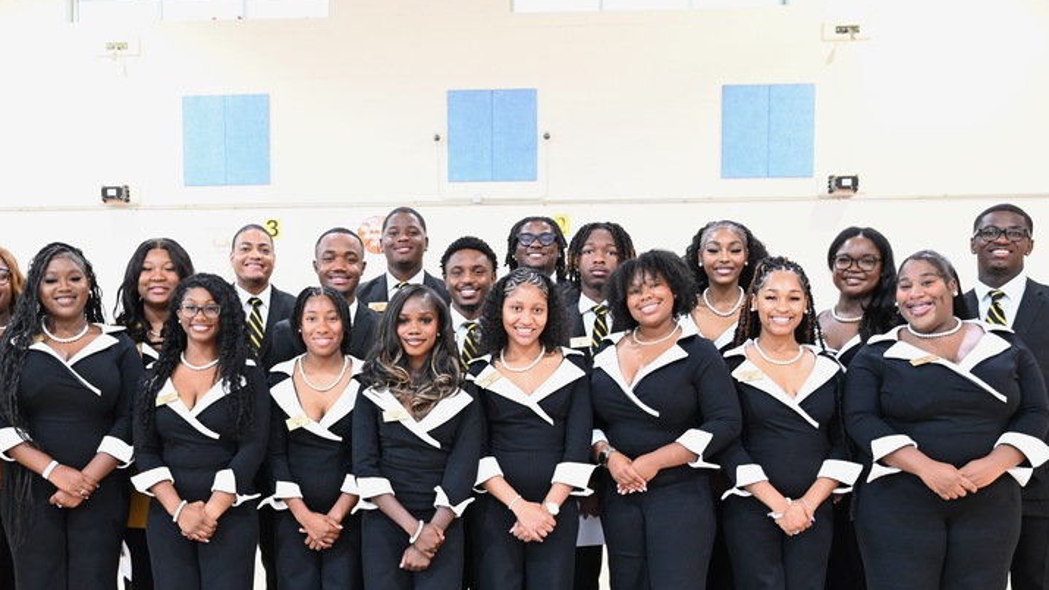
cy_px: 434
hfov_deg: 45.1
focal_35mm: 45
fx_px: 1252
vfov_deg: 26.2
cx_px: 398
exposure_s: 1/80
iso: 3200
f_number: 4
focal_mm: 30
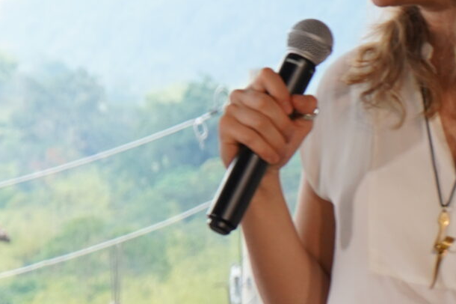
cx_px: -375
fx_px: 3722
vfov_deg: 4.7
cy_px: 218
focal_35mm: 294
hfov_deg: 6.8
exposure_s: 1/40
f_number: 5.6
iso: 500
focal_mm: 70
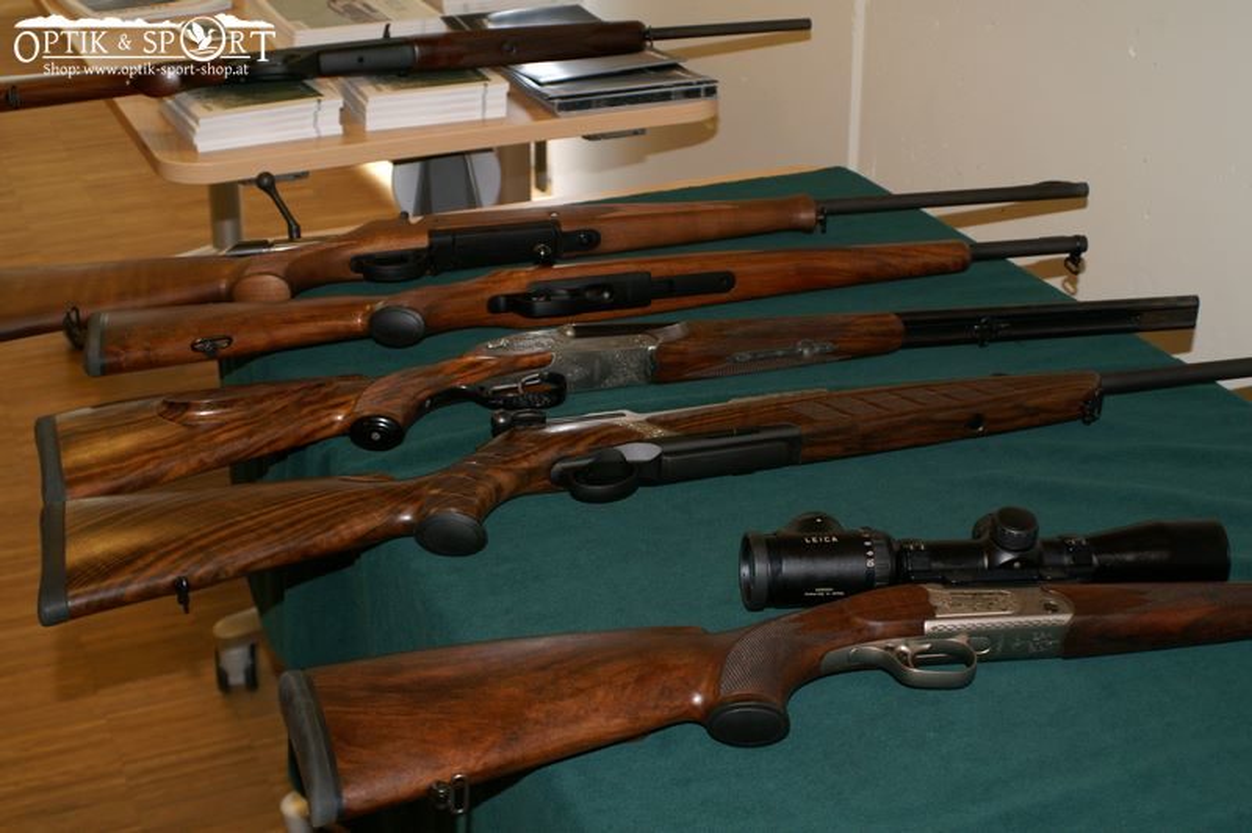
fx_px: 1824
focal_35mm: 52
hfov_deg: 37.9
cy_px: 416
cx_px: 626
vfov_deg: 25.7
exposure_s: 1/60
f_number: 5.6
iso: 400
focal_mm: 35
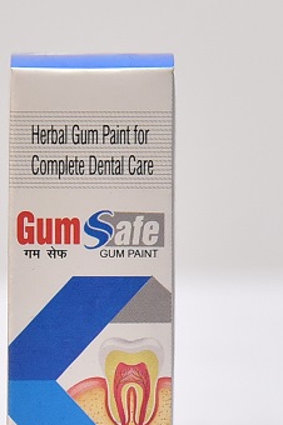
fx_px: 1737
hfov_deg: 9.3
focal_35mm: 147
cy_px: 305
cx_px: 99
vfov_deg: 13.9
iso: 1600
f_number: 4.5
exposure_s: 1/125
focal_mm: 95
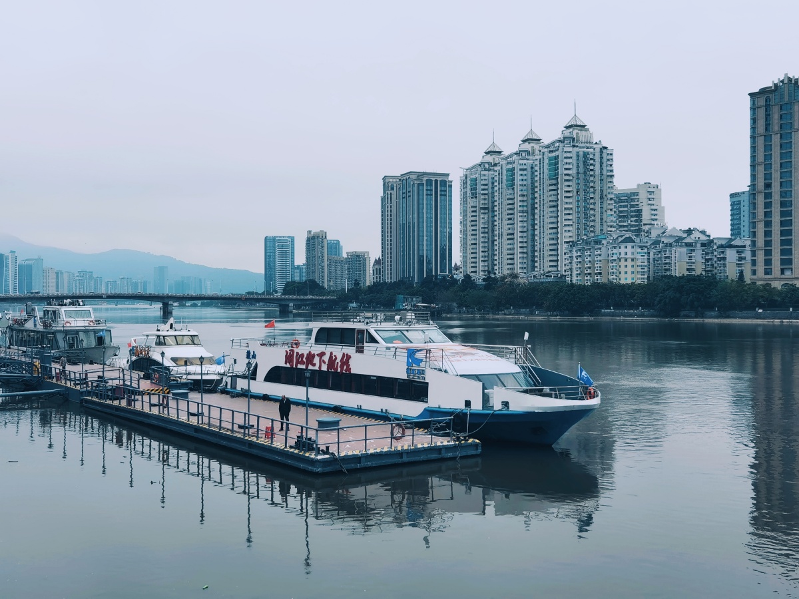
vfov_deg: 36.0
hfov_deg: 46.8
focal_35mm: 40
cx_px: 400
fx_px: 923
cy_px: 300
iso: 50
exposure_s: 1/1667
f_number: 1.9
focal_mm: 6.71
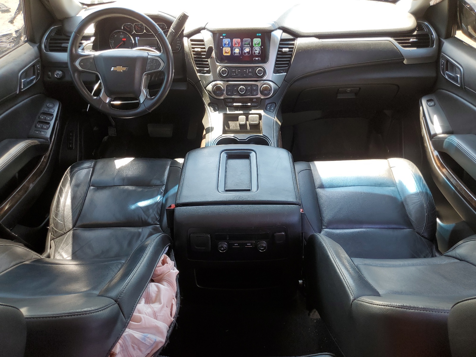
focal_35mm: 26
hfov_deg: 67.3
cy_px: 178
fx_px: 358
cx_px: 238
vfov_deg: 53.1
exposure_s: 1/120
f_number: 1.5
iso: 50
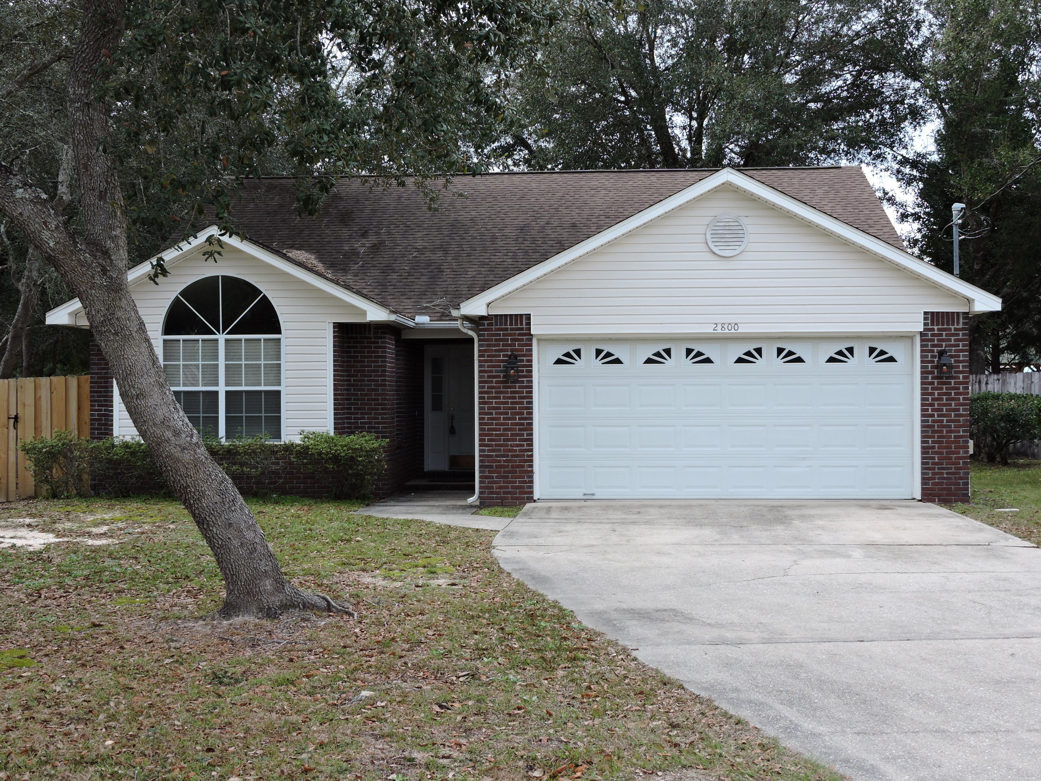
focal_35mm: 45
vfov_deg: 32.2
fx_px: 1353
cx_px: 520
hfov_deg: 42.1
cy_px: 390
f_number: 4
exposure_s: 1/250
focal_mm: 8.1
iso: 100
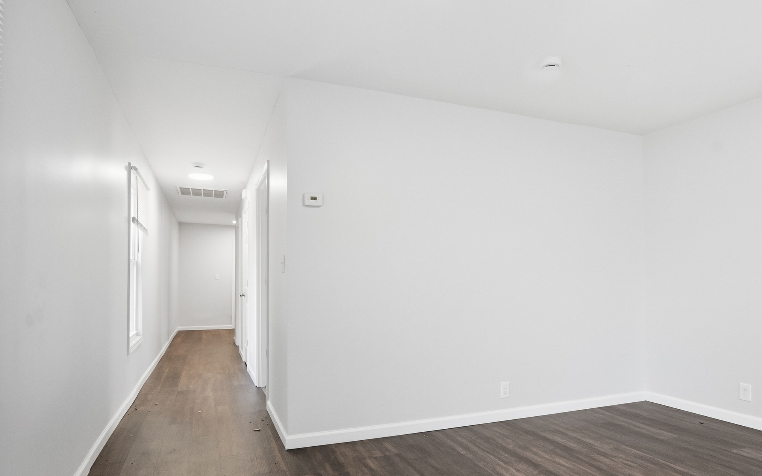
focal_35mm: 21
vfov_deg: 57.0
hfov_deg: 82.1
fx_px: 436
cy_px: 278
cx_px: 415
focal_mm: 10
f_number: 8
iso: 800
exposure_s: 1/200
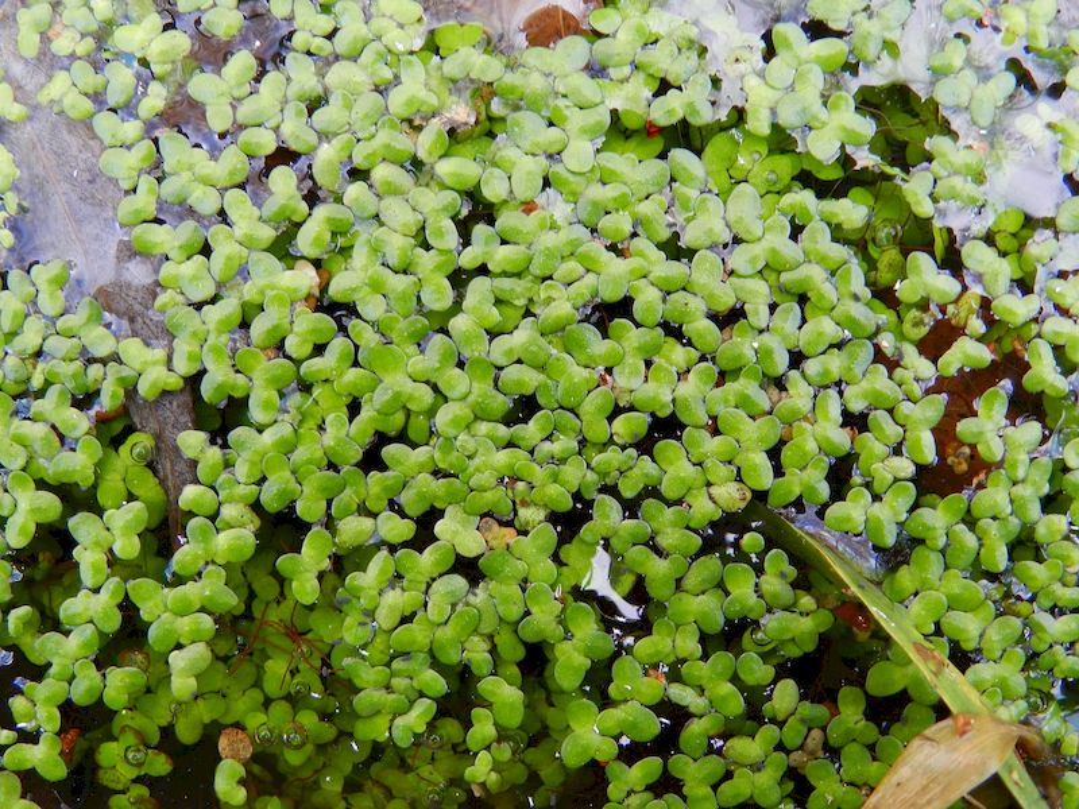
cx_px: 540
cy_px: 404
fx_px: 997
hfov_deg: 56.8
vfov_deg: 44.2
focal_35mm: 32
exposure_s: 1/30
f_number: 3.7
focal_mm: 5.6
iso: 200
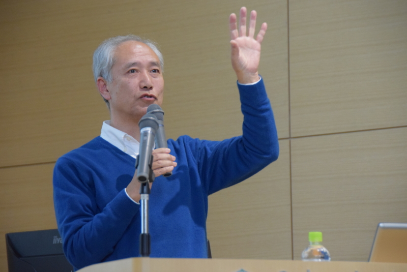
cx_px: 204
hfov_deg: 10.5
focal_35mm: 195
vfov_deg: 7.1
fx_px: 2207
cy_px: 136
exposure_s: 1/60
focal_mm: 130
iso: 3200
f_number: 5.6
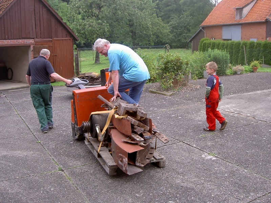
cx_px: 136
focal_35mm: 39
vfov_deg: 36.8
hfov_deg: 47.9
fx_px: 305
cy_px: 102
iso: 100
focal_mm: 8
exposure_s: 1/122
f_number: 4.7
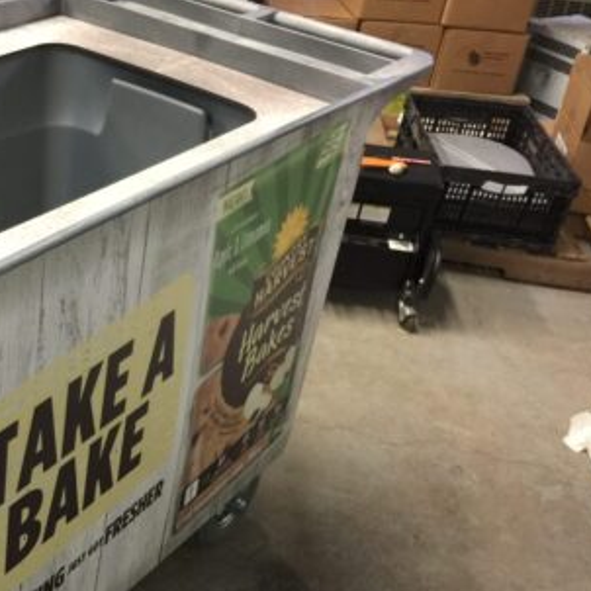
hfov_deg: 31.6
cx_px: 45
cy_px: 358
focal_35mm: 51
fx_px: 985
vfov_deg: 33.3
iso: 125
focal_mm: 4.15
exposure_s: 1/10
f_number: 2.2
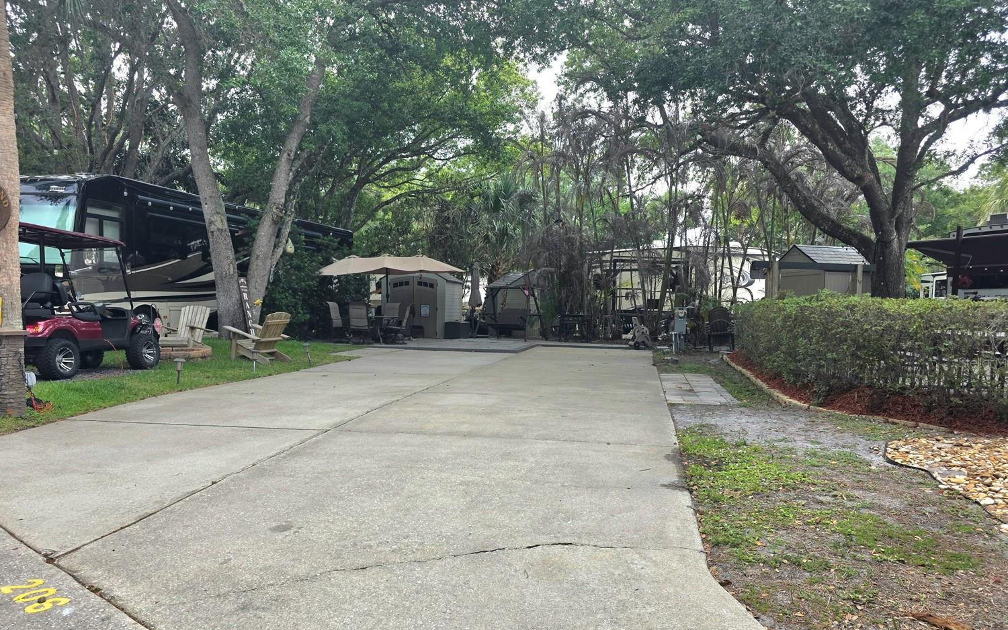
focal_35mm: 26
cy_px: 362
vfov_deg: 47.5
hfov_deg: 70.4
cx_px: 485
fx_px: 714
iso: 80
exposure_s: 1/1429
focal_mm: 6.3
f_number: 1.7
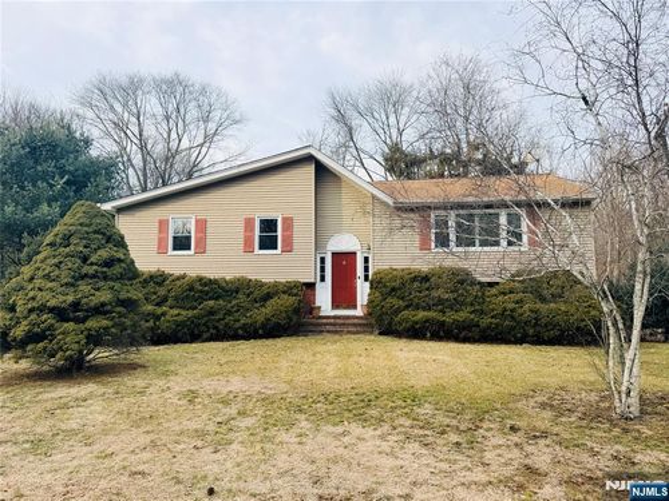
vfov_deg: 56.8
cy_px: 250
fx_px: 464
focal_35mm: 24
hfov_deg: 71.6
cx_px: 334
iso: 80
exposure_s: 1/1271
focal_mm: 6.76
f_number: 1.78
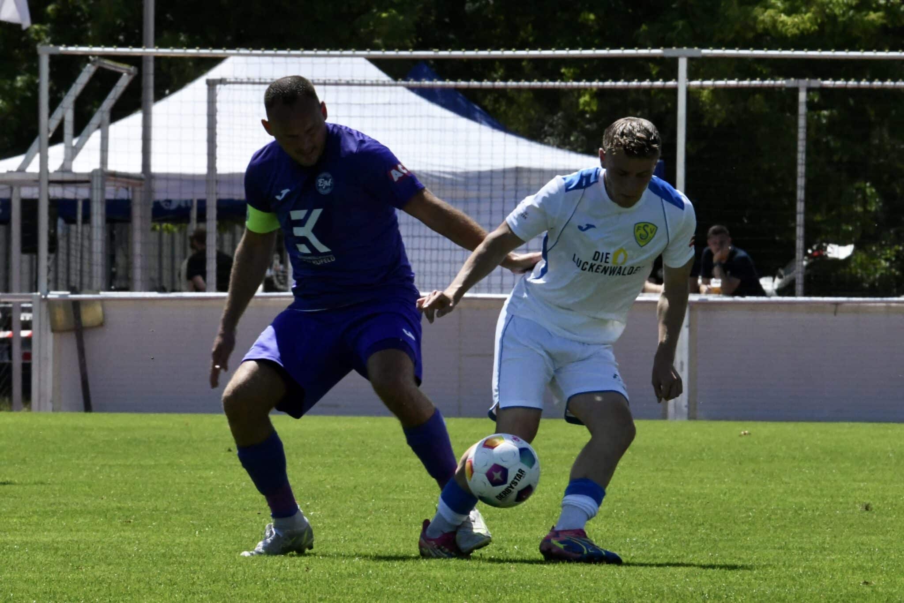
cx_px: 452
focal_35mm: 350
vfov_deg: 3.9
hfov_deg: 5.9
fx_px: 8790
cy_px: 302
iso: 5000
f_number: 22
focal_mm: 350
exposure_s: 1/1600
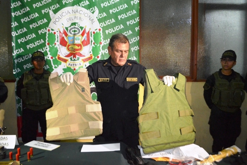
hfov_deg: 62.0
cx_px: 124
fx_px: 206
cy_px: 82
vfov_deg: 43.6
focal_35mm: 30
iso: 3200
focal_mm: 20
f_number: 3.8
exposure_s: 1/60
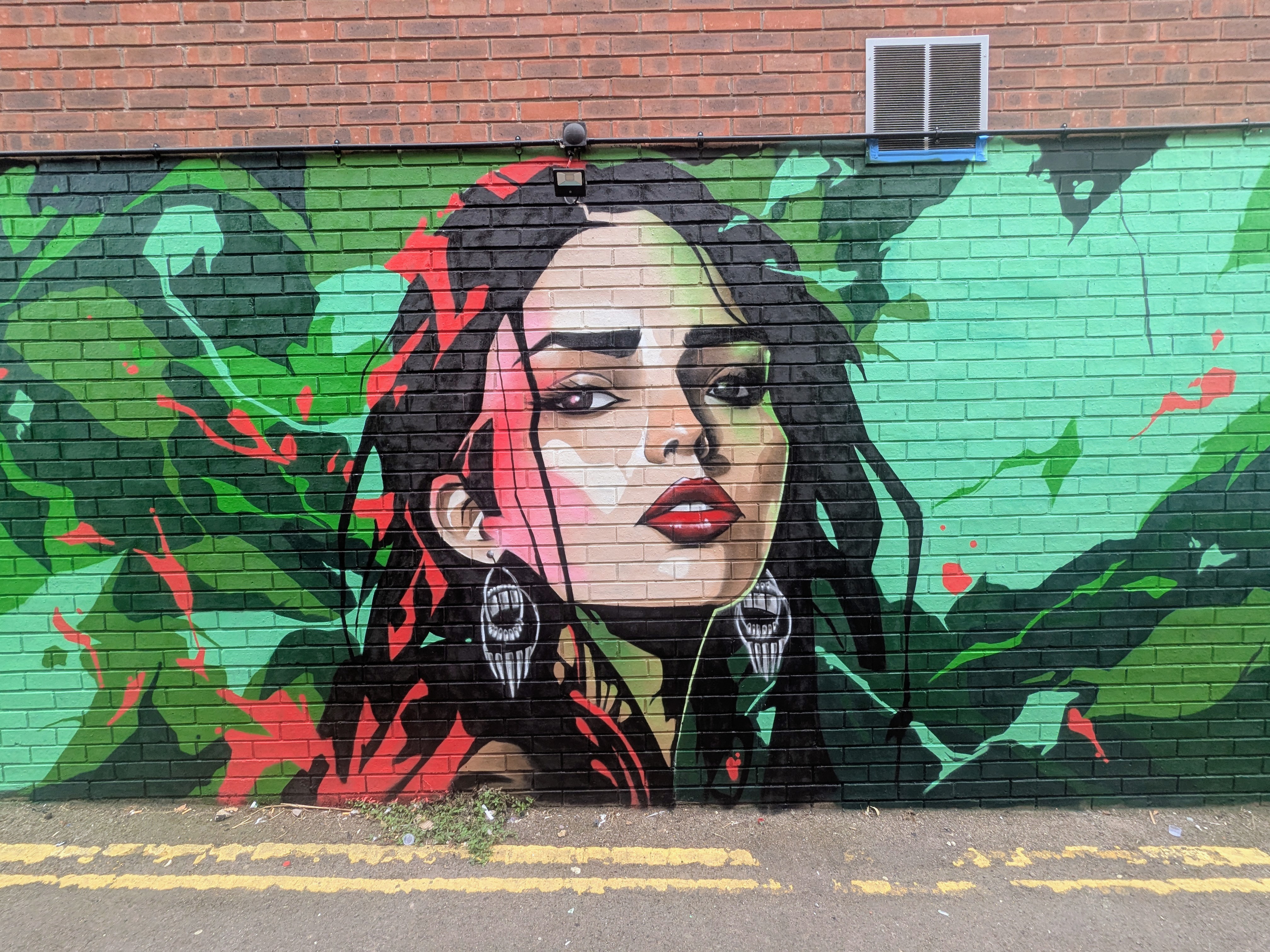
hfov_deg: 94.5
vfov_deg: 78.1
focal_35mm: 16
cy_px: 476
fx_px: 587
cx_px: 635
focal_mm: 2.35
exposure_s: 1/100
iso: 98
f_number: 2.2
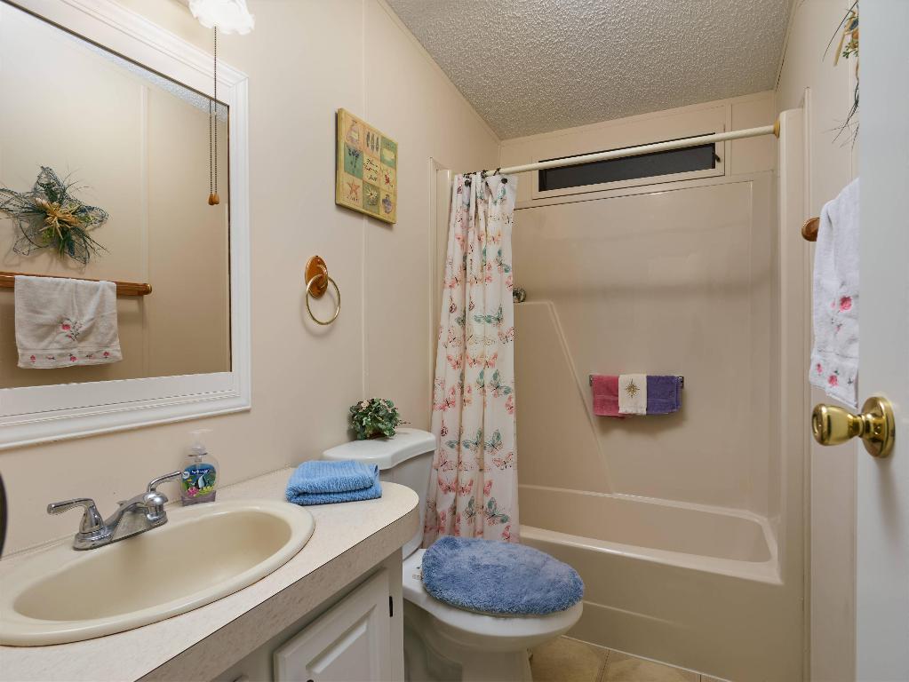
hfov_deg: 87.7
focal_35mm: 18
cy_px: 341
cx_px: 454
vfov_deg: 71.6
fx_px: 473
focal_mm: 9
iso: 100
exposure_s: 1/250
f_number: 5.6
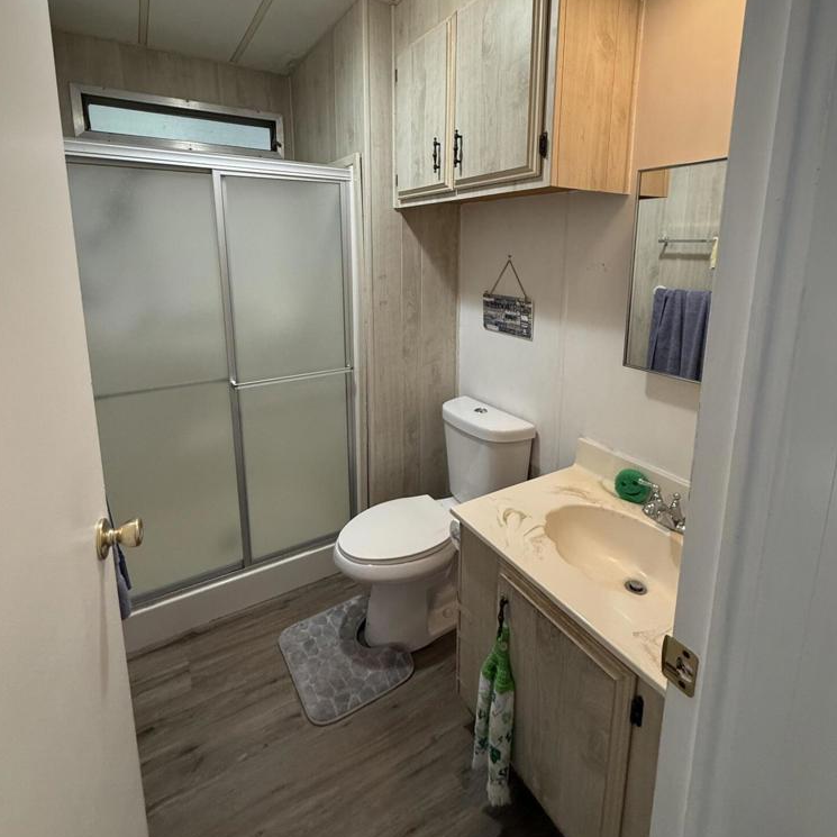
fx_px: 465
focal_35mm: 17
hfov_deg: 84.0
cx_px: 425
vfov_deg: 82.8
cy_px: 330
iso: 250
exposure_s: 1/60
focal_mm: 2.22
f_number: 2.2
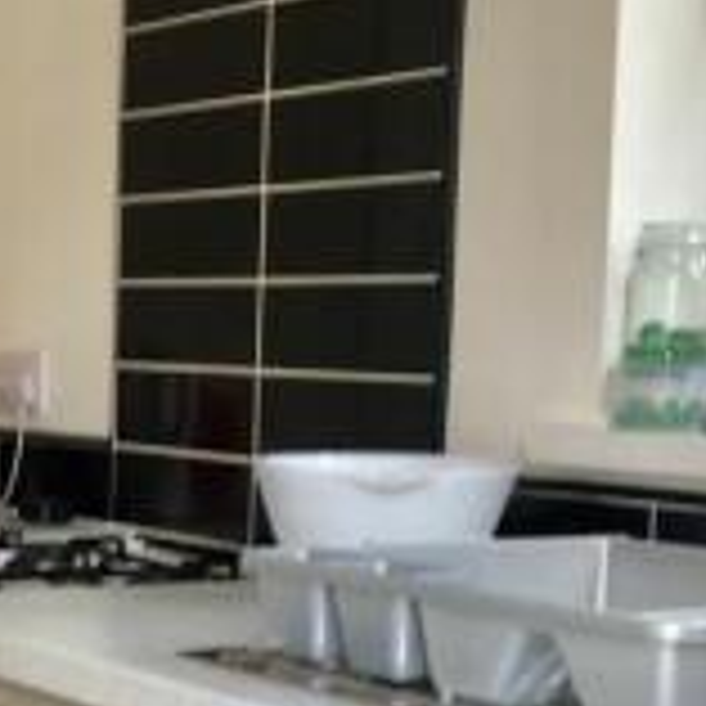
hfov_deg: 17.0
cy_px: 614
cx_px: -277
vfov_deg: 18.1
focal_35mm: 95
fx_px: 2192
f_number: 2.2
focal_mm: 4.15
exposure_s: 1/50
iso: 32
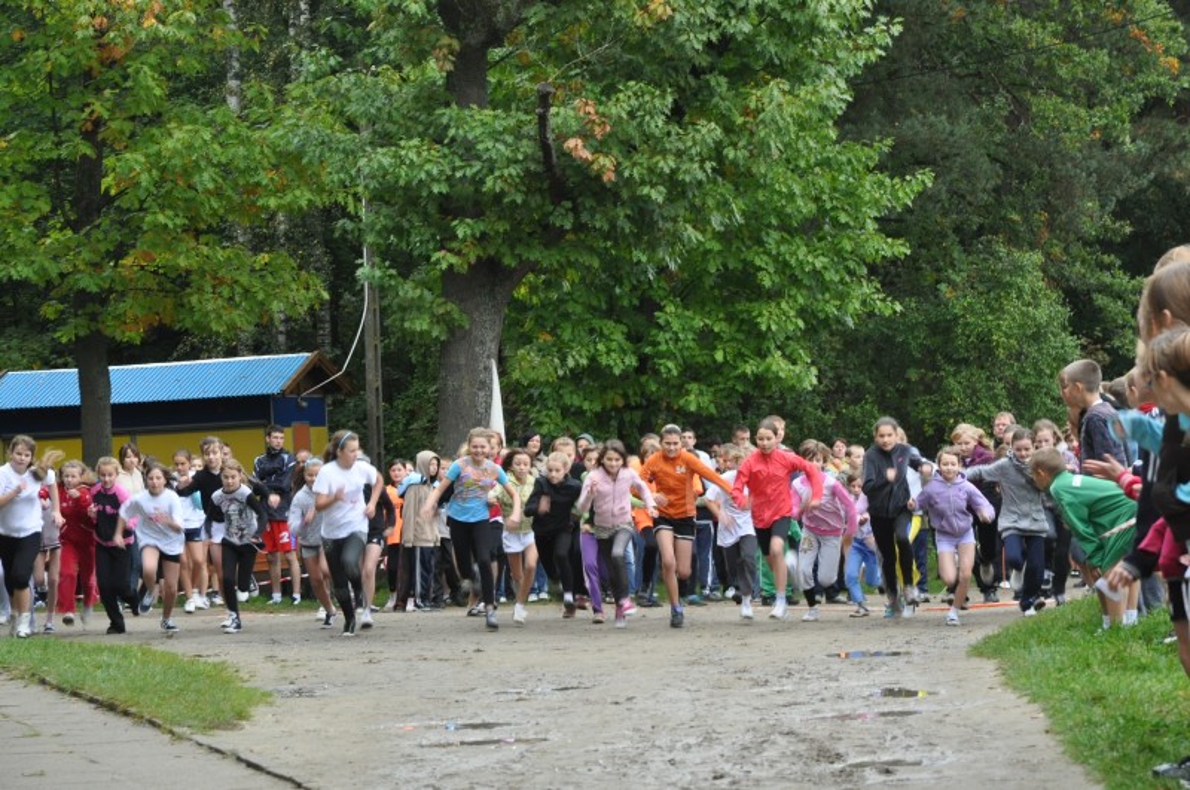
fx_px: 4209
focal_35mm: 128
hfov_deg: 16.1
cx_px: 595
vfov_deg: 10.7
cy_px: 395
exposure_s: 1/50
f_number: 9
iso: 1000
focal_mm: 85
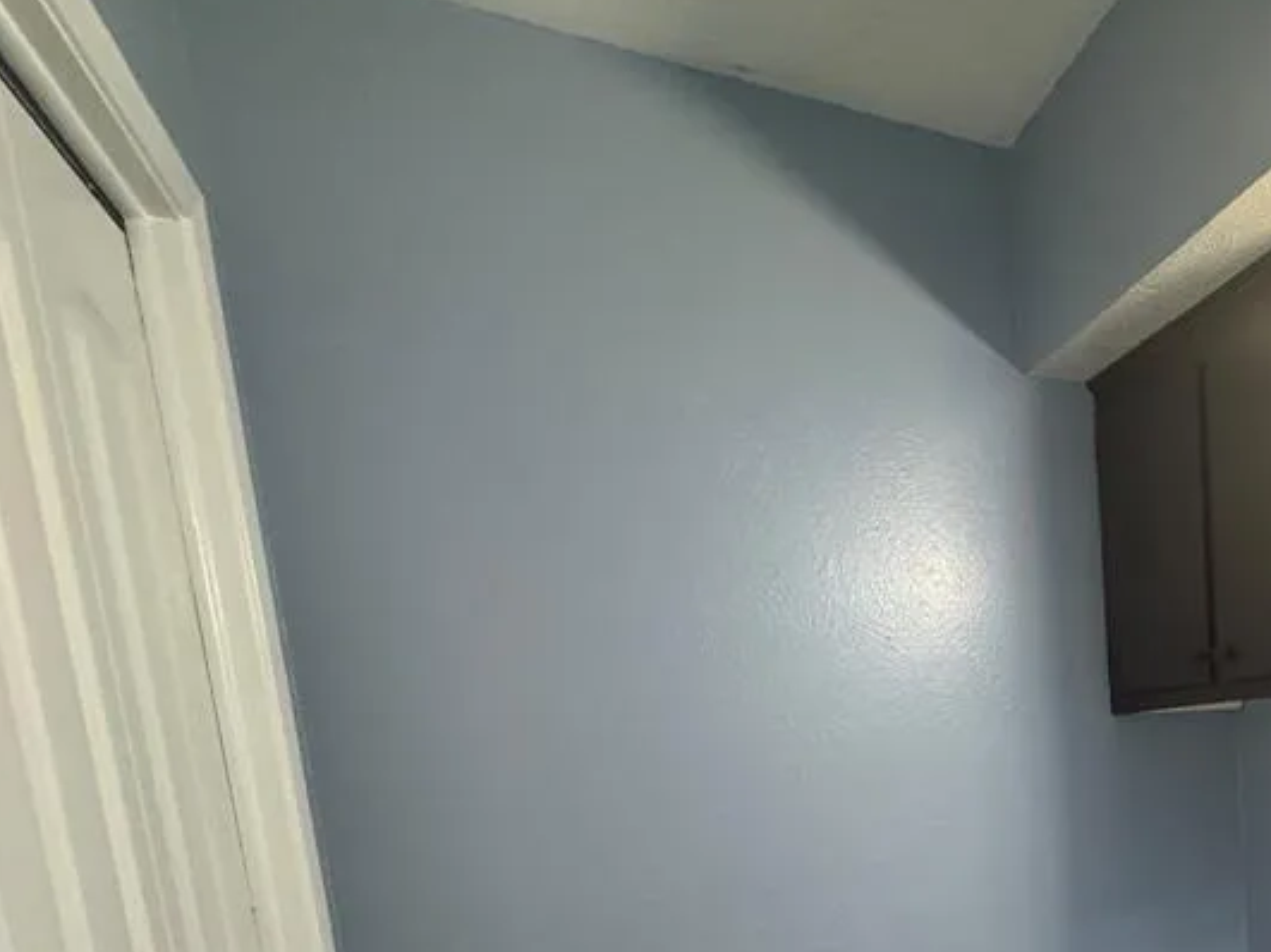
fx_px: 991
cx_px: 1120
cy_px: 885
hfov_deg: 57.1
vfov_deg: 45.7
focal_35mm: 27
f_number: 2.2
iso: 250
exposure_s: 1/120
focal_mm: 2.22
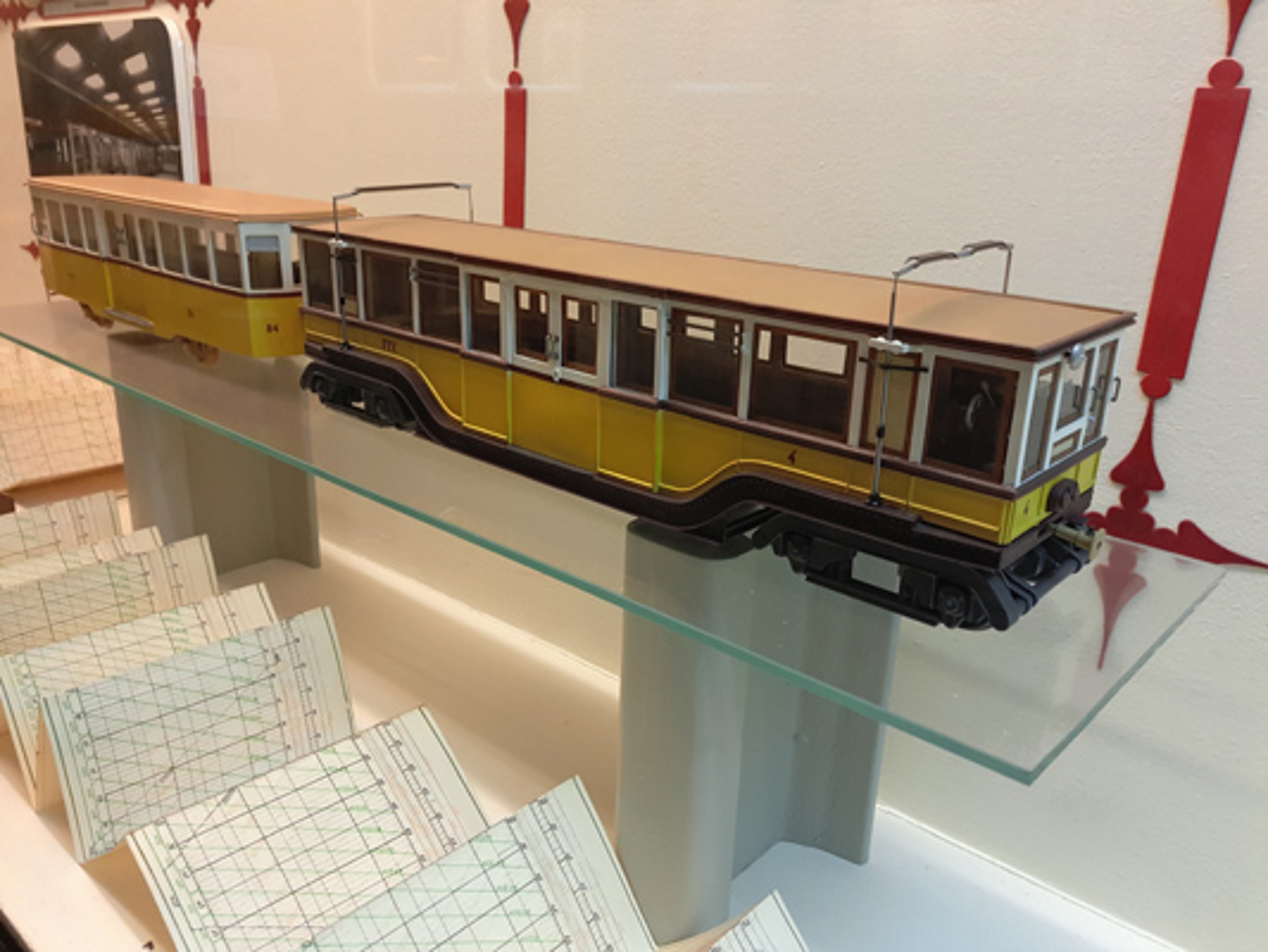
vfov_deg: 45.5
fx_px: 1136
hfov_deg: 58.3
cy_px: 476
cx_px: 634
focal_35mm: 31
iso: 200
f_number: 2.2
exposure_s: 1/33
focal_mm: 4.73
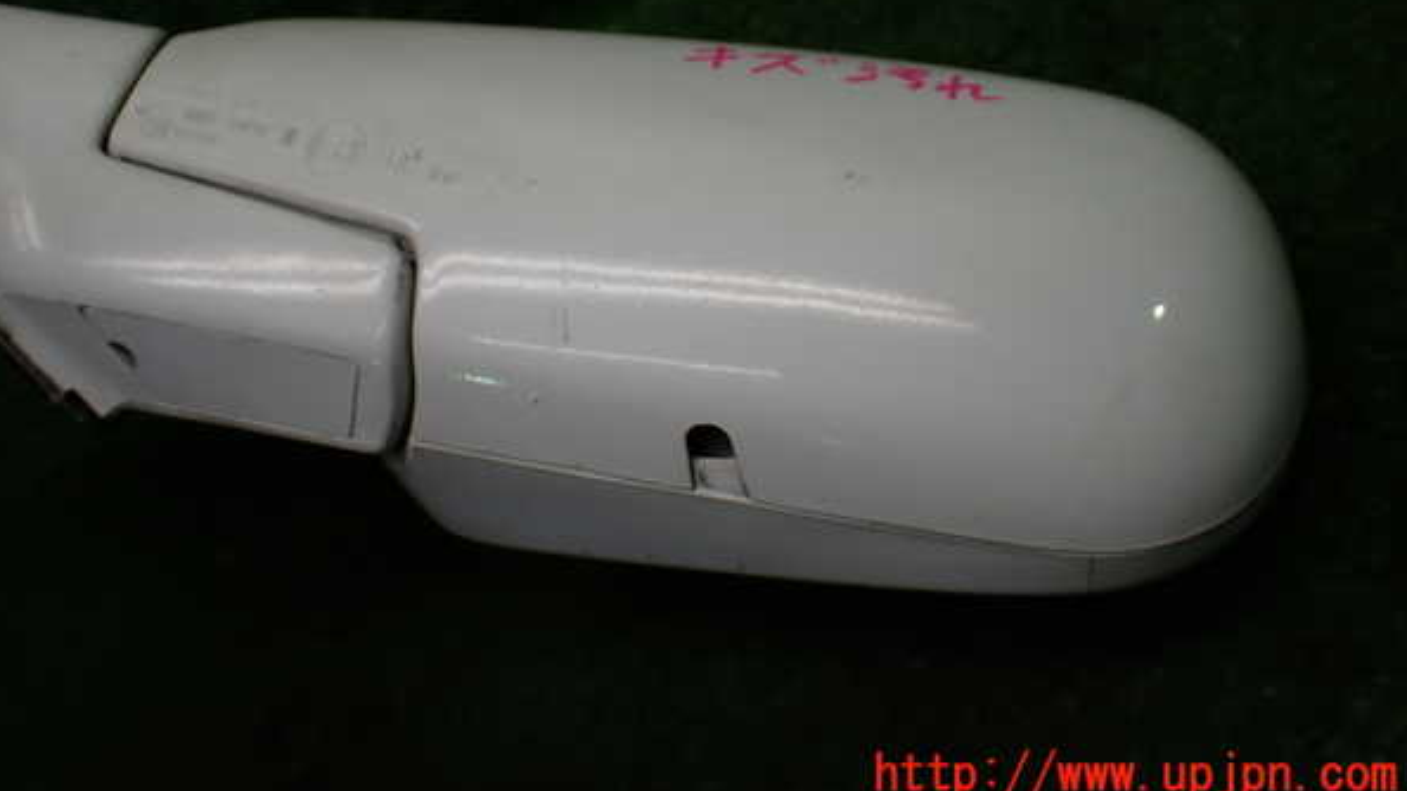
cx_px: 699
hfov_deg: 59.5
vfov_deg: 35.3
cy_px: 272
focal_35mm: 33
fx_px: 1231
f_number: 2.3
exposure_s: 1/125
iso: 100
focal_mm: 5.4
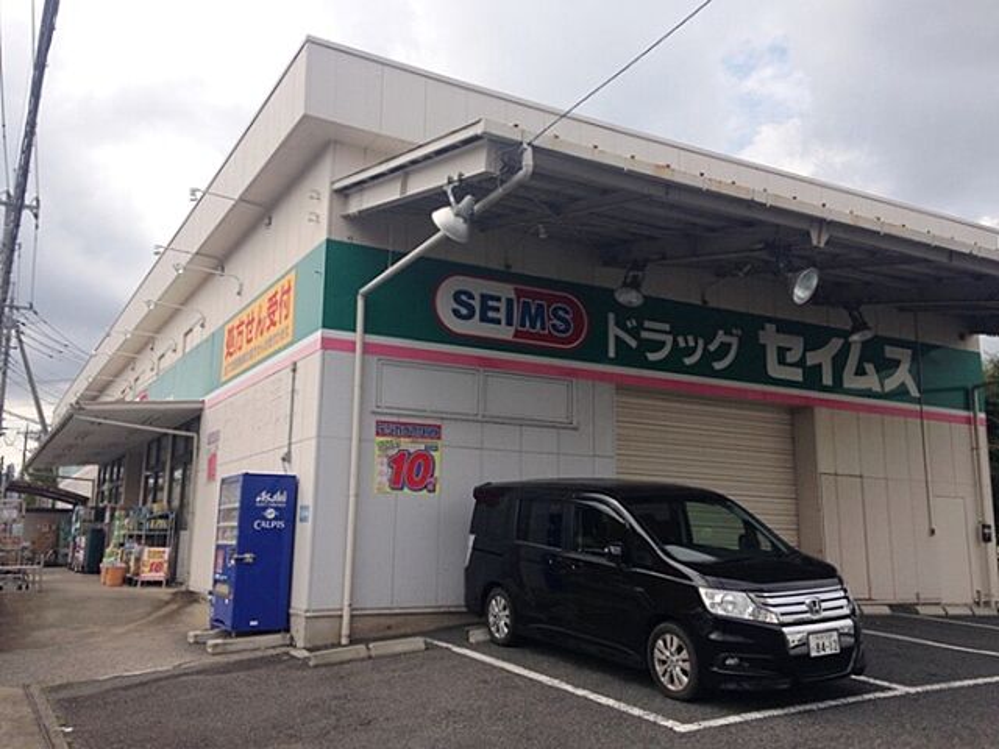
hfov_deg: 55.4
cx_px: 500
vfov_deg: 42.9
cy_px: 374
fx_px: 952
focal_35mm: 33
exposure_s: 1/1261
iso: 50
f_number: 2.4
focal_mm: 4.12
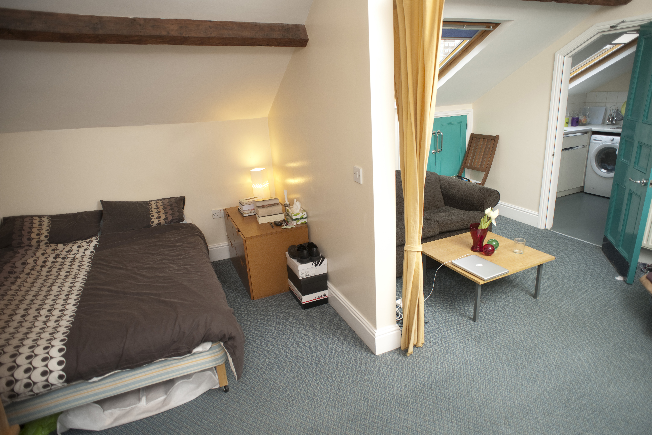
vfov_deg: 59.5
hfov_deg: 81.2
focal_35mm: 21
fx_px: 380
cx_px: 339
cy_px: 218
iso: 200
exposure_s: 1/60
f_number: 3.5
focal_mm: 20
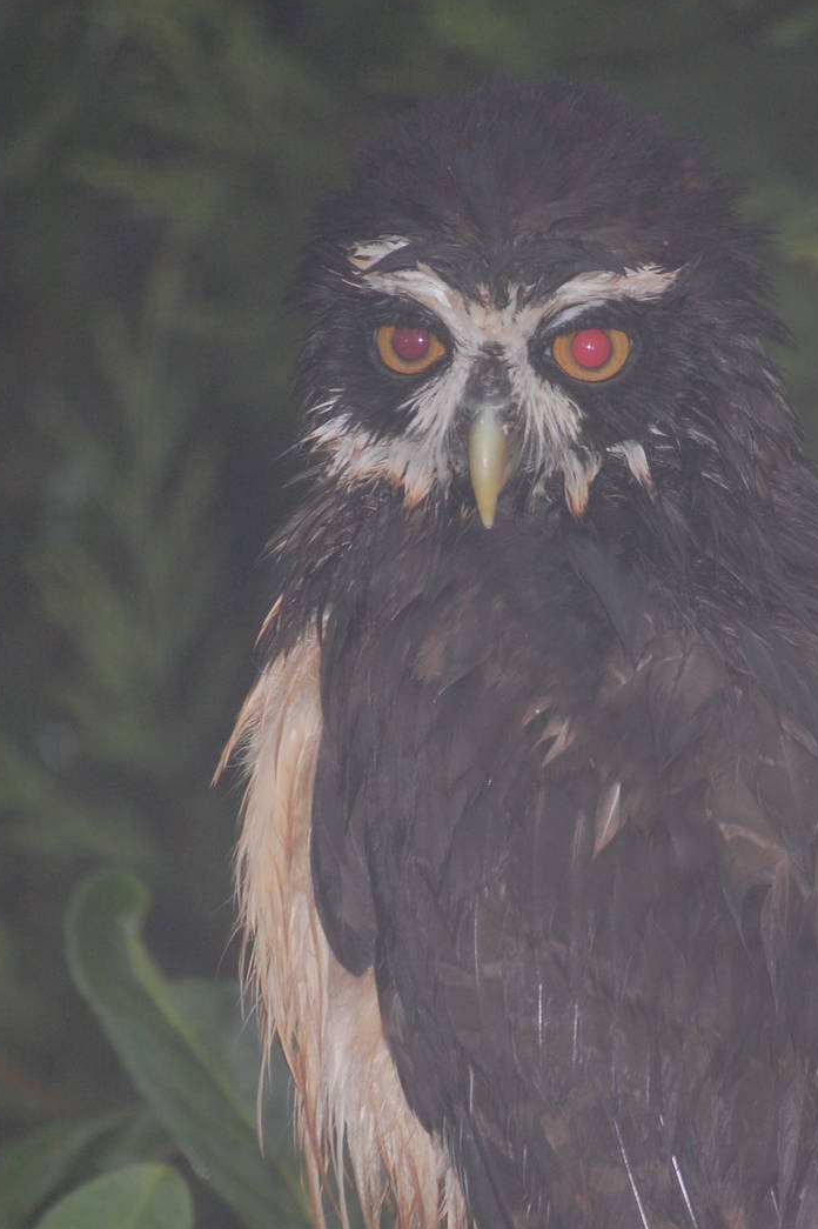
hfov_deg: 3.6
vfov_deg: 5.4
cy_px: 686
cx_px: 574
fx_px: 12917
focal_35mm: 379
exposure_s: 1/60
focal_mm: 165
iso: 560
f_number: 5.3
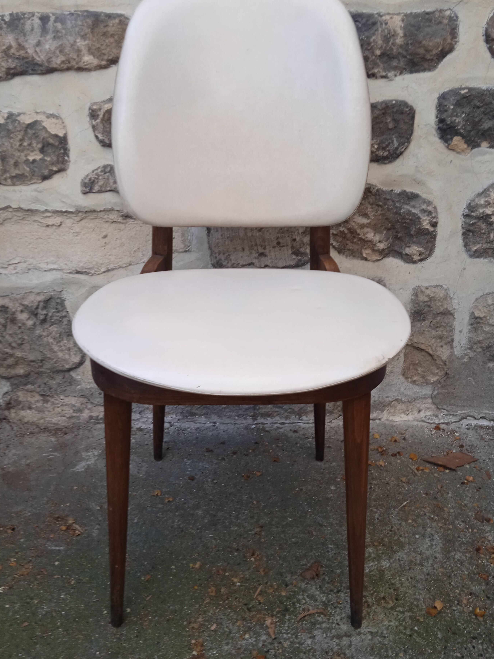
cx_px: 249
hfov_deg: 44.2
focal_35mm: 32
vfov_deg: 56.8
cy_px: 326
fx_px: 609
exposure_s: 1/50
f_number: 2.2
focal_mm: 3.43
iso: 155
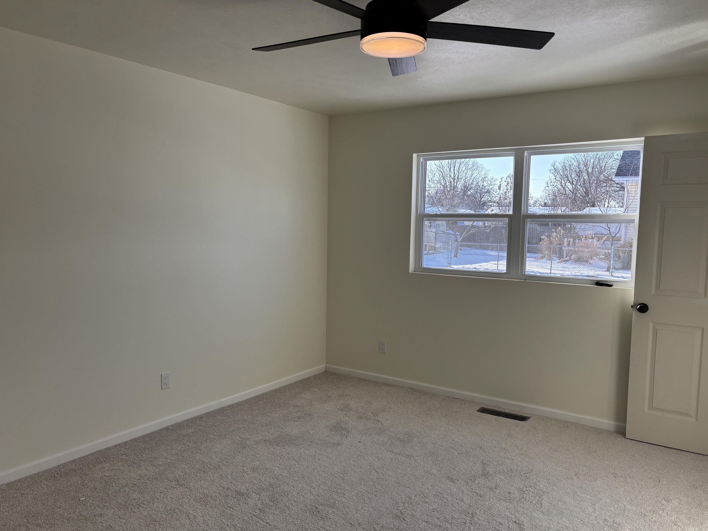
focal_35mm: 27
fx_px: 552
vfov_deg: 51.4
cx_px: 357
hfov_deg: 65.3
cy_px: 270
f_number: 1.6
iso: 50
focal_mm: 5.96
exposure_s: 1/505
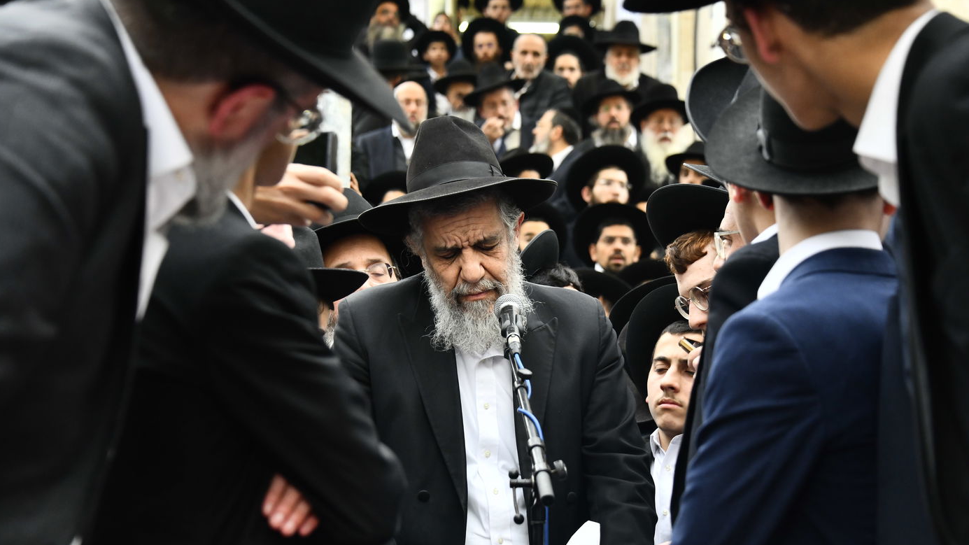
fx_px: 2312
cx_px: 482
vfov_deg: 13.4
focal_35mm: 90
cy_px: 294
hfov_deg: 23.7
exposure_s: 1/200
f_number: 5.6
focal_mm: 85
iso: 1000
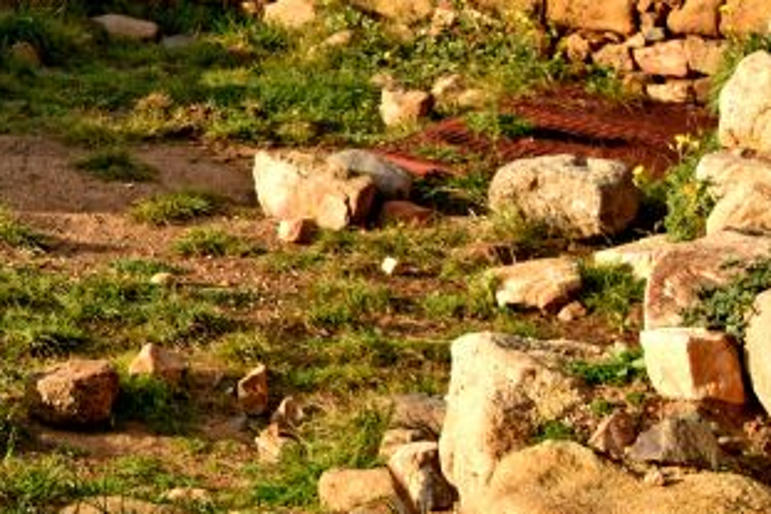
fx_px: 1905
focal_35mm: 89
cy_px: 7
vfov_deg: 15.1
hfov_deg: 20.7
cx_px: -248
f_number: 7.1
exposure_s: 1/200
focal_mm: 18
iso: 100
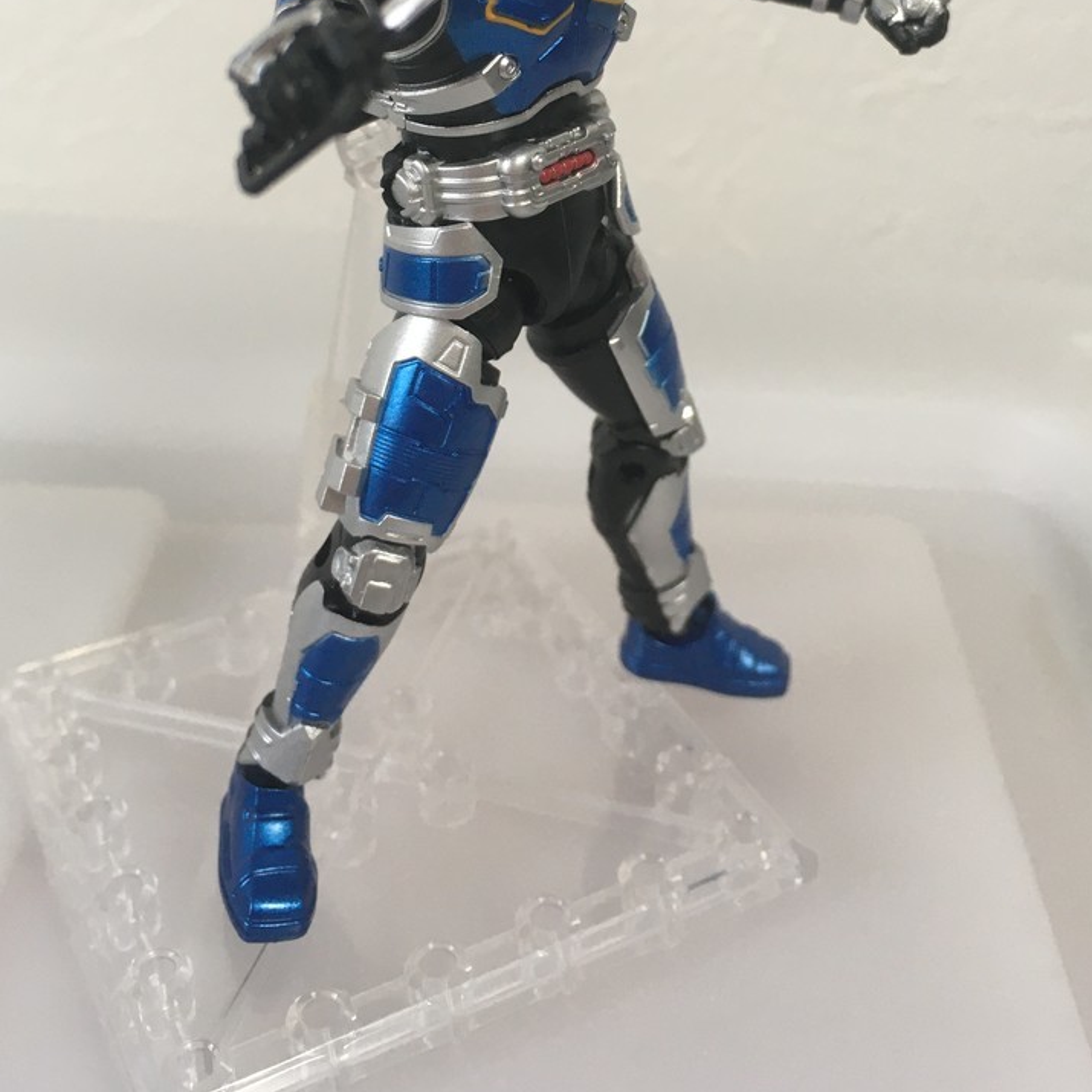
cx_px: 565
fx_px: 1535
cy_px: 212
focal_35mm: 43
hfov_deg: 39.2
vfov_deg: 37.7
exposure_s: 1/30
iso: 50
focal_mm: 4.15
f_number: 2.2
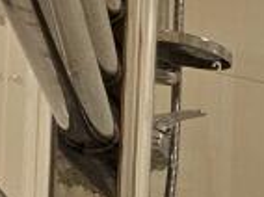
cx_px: 930
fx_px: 716
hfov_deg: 9.5
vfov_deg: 13.6
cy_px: 385
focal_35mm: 94
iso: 160
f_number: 2.2
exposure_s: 1/50
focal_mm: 2.2
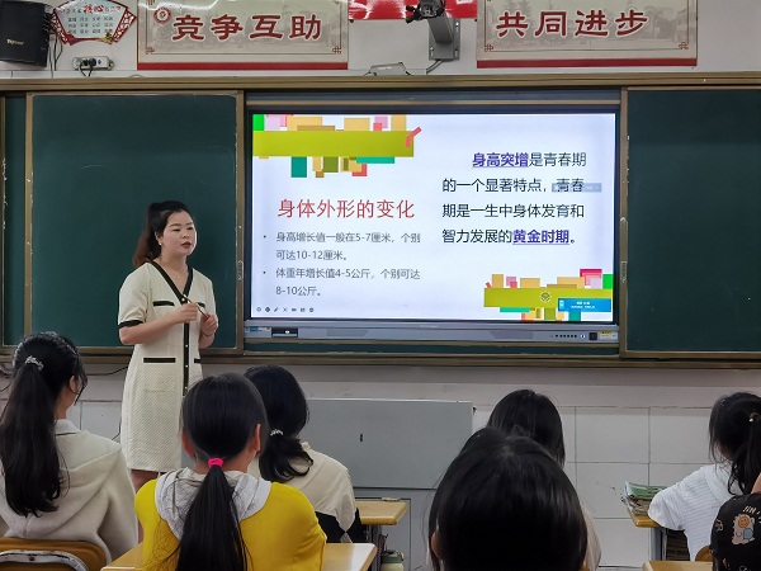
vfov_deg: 21.6
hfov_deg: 28.6
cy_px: 286
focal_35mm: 68
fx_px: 1495
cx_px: 380
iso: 50
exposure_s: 1/112
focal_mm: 6.71
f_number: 1.9
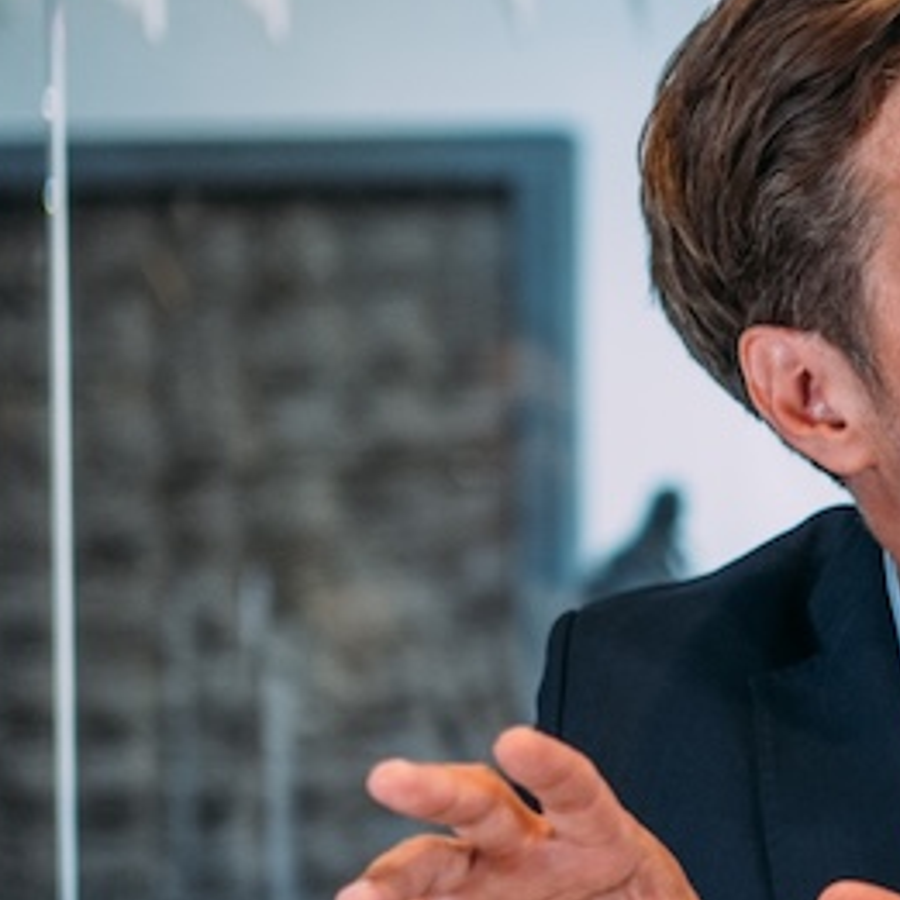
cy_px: 728
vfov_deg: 10.2
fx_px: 5030
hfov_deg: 9.9
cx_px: 1431
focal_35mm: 171
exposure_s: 1/200
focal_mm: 35
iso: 400
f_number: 2
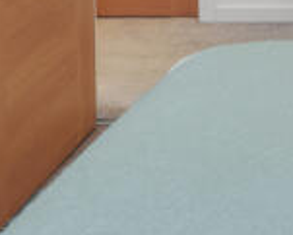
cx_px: 466
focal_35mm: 108
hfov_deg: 16.0
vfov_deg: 12.5
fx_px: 937
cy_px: -246
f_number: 8
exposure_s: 1/1.67
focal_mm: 17
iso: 250
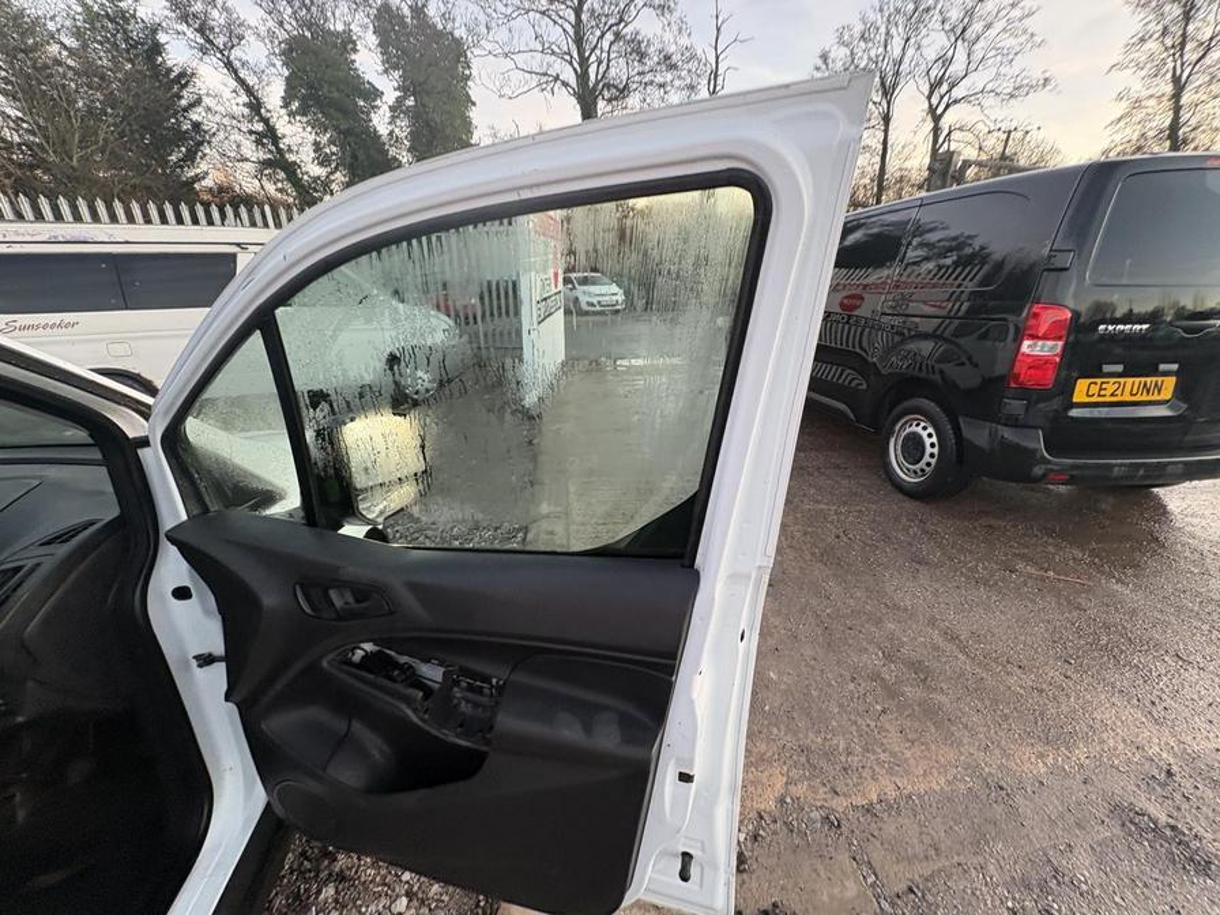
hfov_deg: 102.1
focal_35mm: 14
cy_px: 458
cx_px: 610
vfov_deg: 85.7
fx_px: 493
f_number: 2.2
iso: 125
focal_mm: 2.22
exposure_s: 1/99
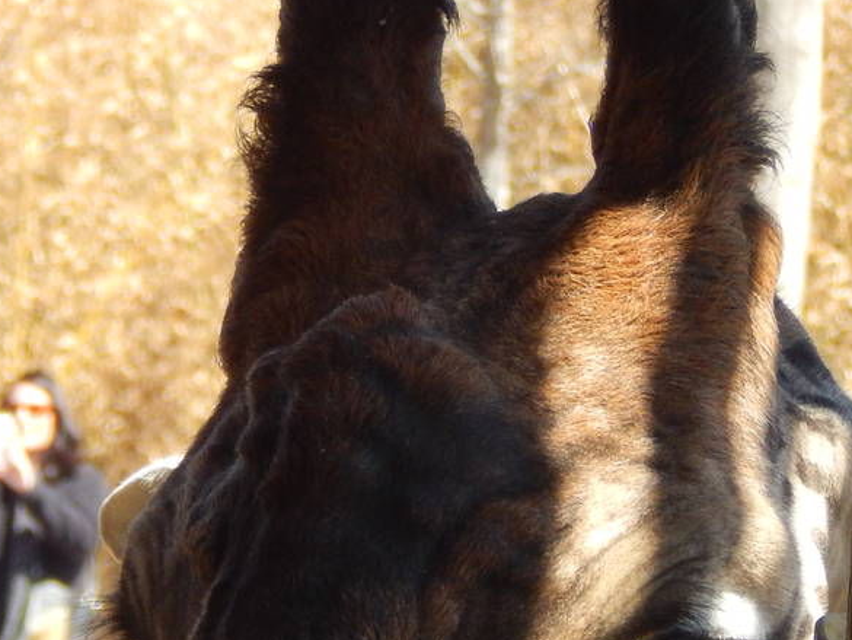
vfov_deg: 2.3
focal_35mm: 640
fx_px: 15755
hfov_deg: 3.1
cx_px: 211
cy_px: 542
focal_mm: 41.7
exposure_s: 1/250
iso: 220
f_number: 5.6
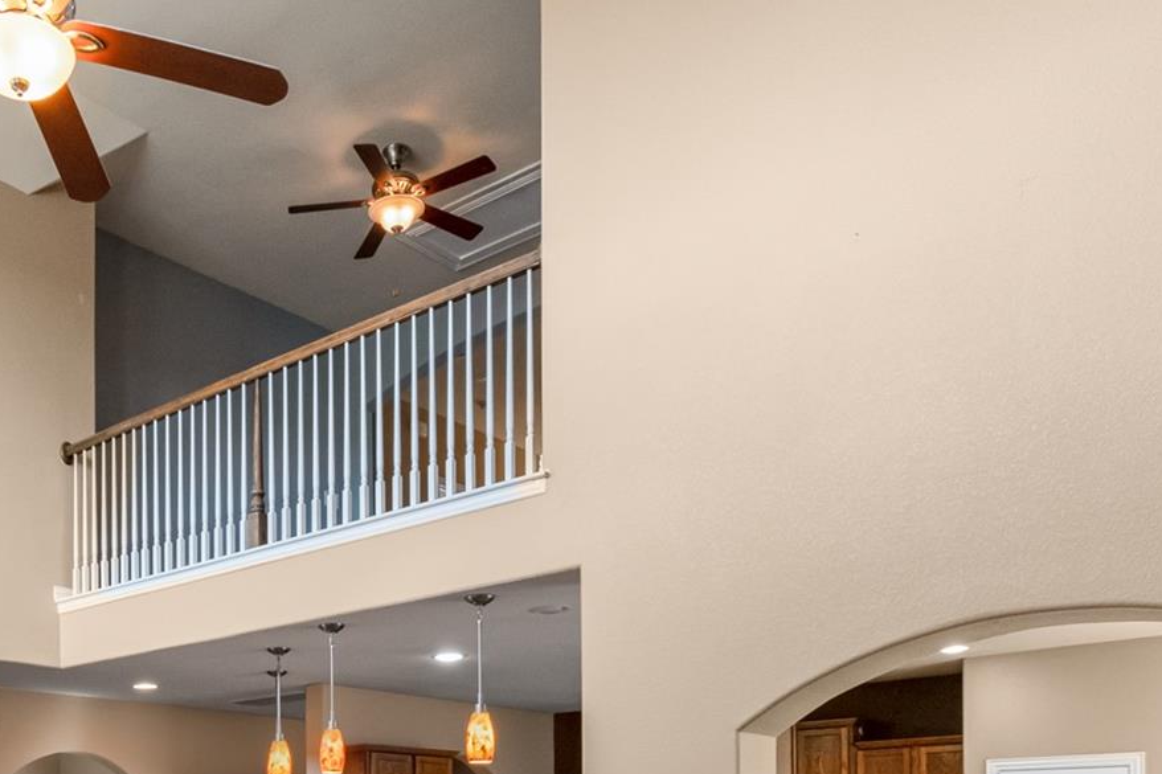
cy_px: 829
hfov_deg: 51.7
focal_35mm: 35
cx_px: 267
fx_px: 1129
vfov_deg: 33.5
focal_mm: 10
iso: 400
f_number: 8
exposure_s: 1/50
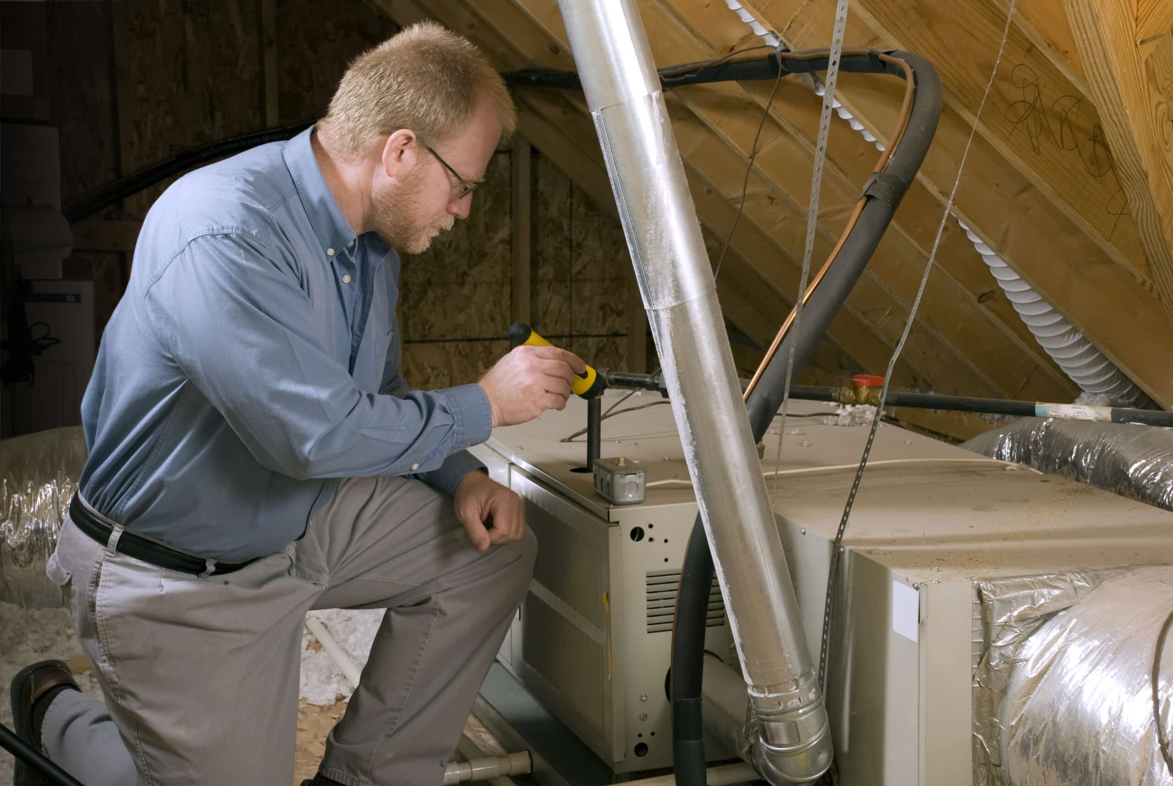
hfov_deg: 33.4
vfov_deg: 22.7
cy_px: 393
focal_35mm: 60
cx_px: 586
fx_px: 1957
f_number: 9
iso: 100
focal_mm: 40
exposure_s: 1/160
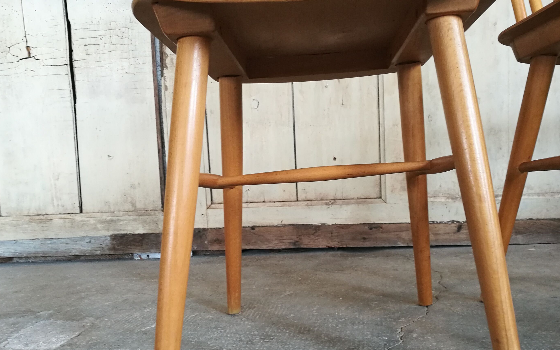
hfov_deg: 56.7
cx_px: 298
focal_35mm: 34
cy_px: 198
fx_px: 519
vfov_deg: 37.2
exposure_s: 1/33.3
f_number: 2.2
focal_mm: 4.5
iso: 200
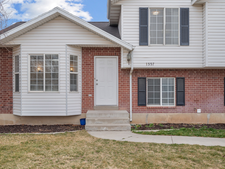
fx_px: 214
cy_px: 84
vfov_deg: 42.9
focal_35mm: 33
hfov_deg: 55.3
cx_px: 105
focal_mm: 30
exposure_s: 1/40
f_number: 8
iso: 800
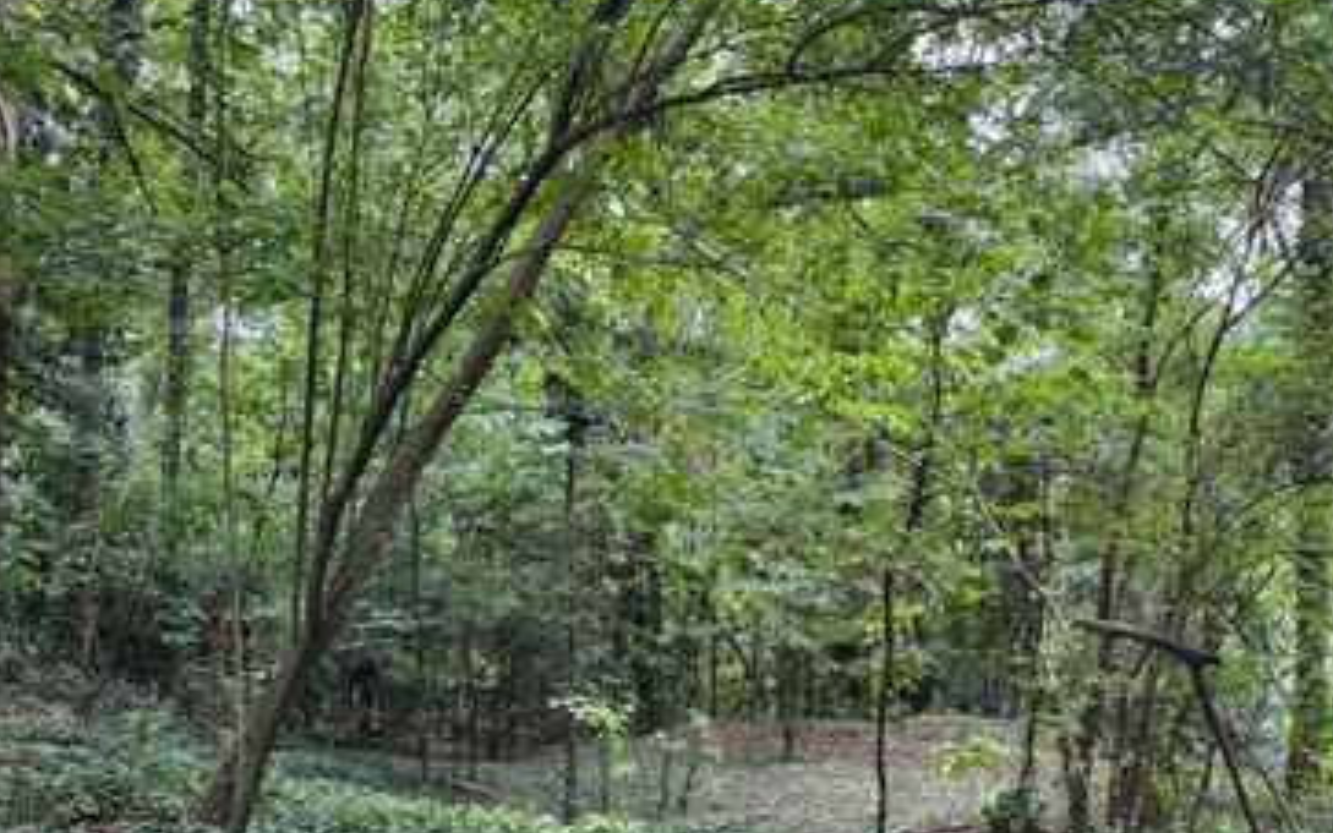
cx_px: 841
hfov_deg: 54.6
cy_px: 574
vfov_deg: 35.8
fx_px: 1272
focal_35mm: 35
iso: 80
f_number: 1.78
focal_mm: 6.76
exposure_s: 1/121
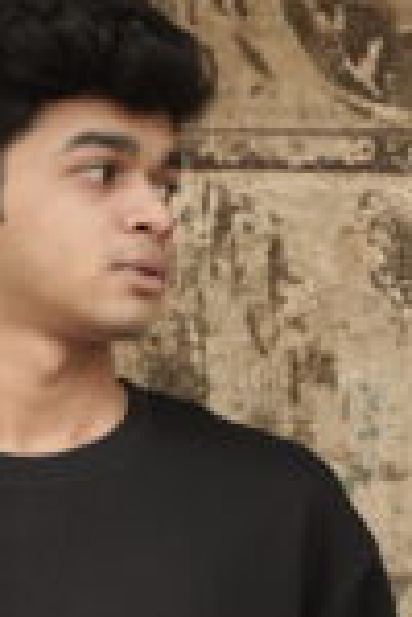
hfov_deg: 7.5
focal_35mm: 184
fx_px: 3154
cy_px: 541
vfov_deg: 11.1
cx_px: 54
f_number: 2.8
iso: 400
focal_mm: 52.5
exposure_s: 1/100
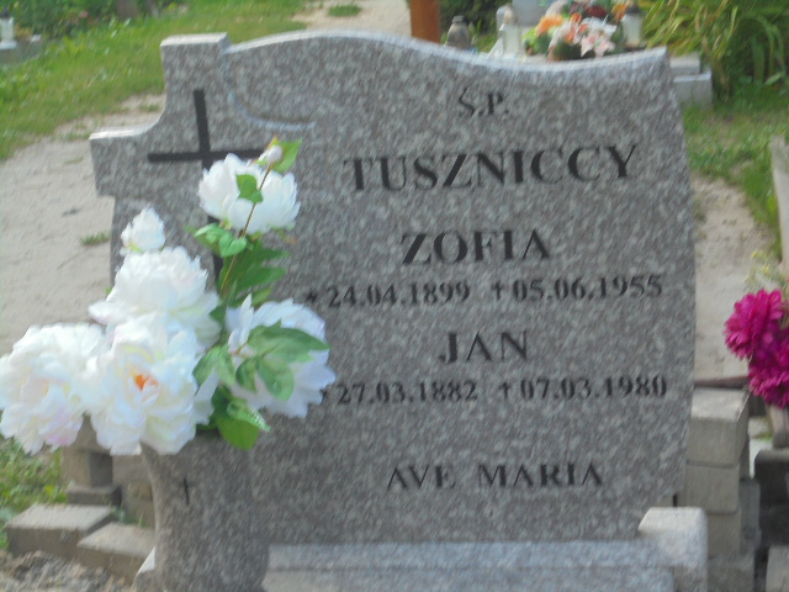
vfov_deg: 17.8
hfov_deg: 23.6
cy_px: 296
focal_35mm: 83
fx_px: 1892
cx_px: 394
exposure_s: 1/30
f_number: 6.7
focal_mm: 14.9
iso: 100
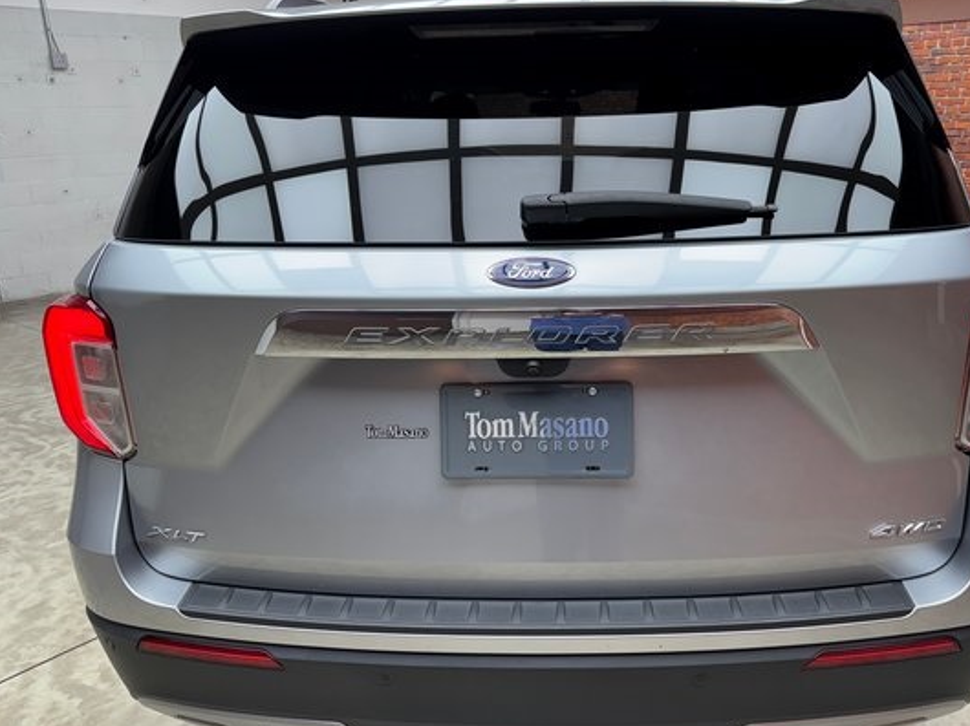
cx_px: 551
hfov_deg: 61.4
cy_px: 368
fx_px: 812
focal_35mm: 29
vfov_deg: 48.2
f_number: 1.78
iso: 80
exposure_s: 1/120
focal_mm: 6.76
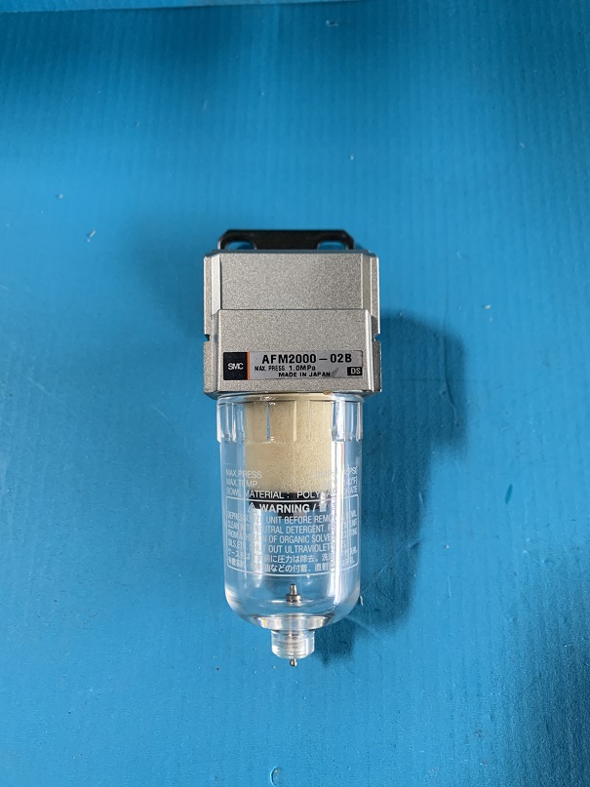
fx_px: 591
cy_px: 394
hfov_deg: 53.1
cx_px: 295
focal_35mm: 26
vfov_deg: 67.3
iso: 160
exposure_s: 1/60
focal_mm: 4.25
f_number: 1.8
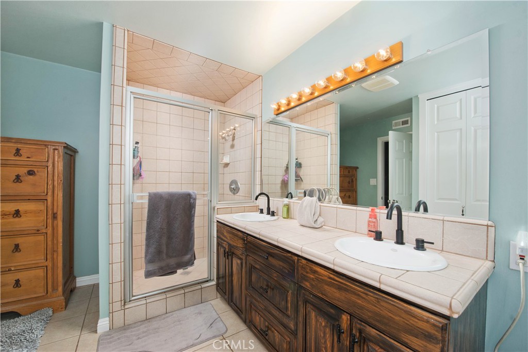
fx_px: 205
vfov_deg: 81.2
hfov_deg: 104.2
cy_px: 176
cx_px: 264
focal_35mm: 14
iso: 400
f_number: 6.3
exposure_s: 1/200
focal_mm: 14
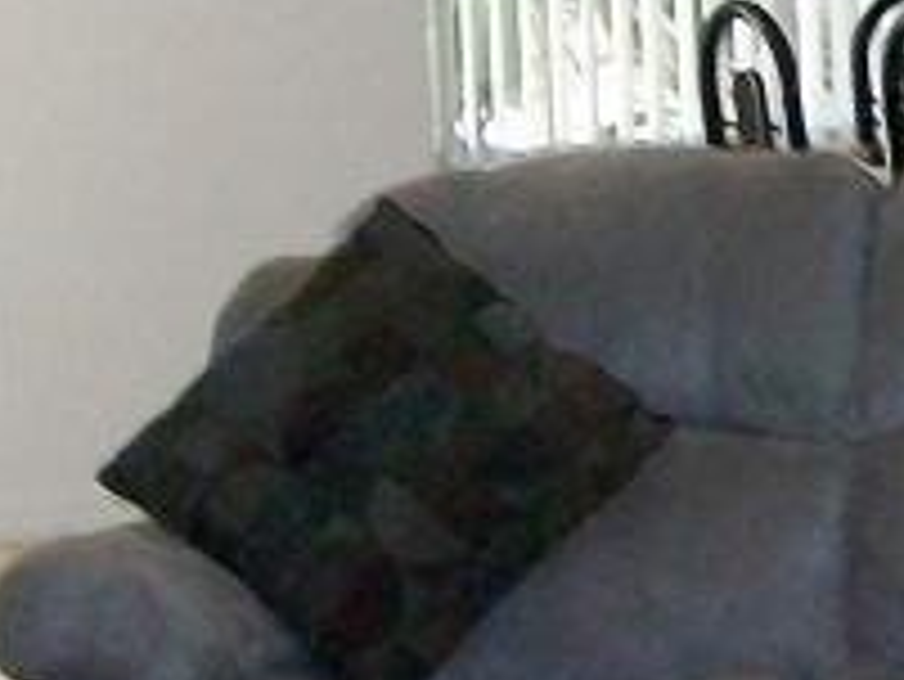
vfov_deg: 8.1
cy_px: 374
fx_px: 4782
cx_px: 1462
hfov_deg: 10.3
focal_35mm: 183
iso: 160
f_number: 2.7
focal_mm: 6
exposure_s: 1/60
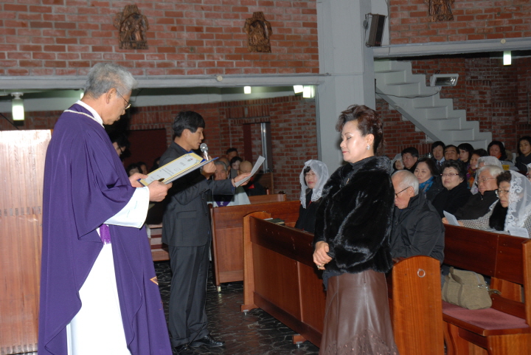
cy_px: 178
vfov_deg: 25.8
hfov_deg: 37.8
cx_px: 266
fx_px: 775
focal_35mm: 52
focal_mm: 35
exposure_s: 1/60
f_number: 5.6
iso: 200
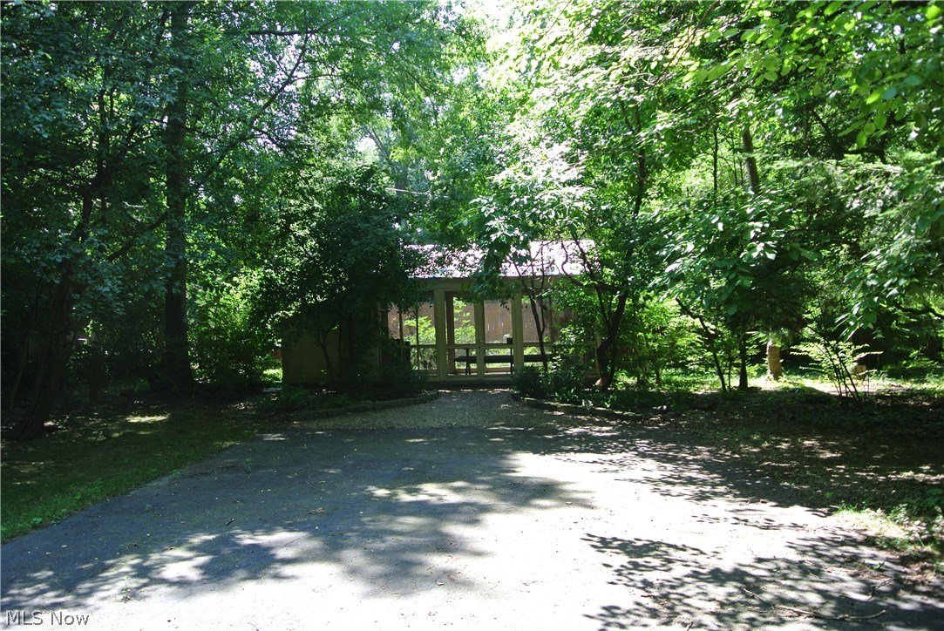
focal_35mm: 27
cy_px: 316
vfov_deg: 48.0
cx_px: 472
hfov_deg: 67.3
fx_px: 709
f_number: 3.5
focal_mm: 10
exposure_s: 1/100
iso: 100
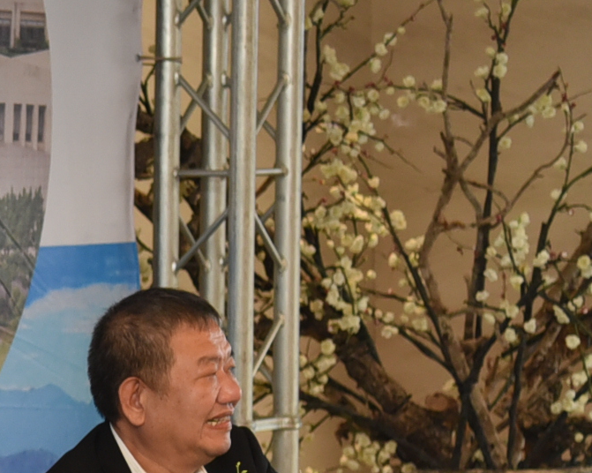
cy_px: 469
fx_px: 3835
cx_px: -457
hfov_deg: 8.5
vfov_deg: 7.0
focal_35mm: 219
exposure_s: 1/320
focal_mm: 52
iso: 1600
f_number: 4
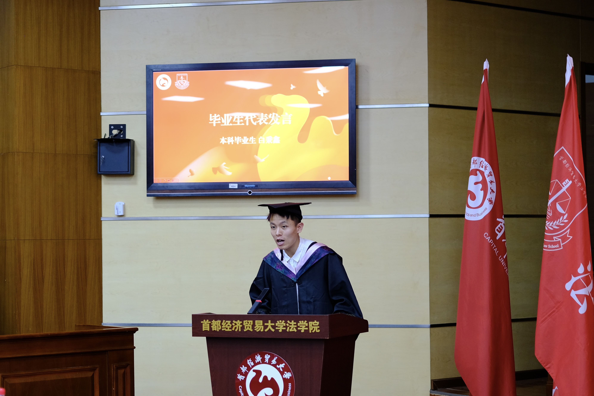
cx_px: 297
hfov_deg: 39.6
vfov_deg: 27.0
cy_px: 198
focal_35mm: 50
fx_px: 825
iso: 500
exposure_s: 1/100
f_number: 1.4
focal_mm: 33
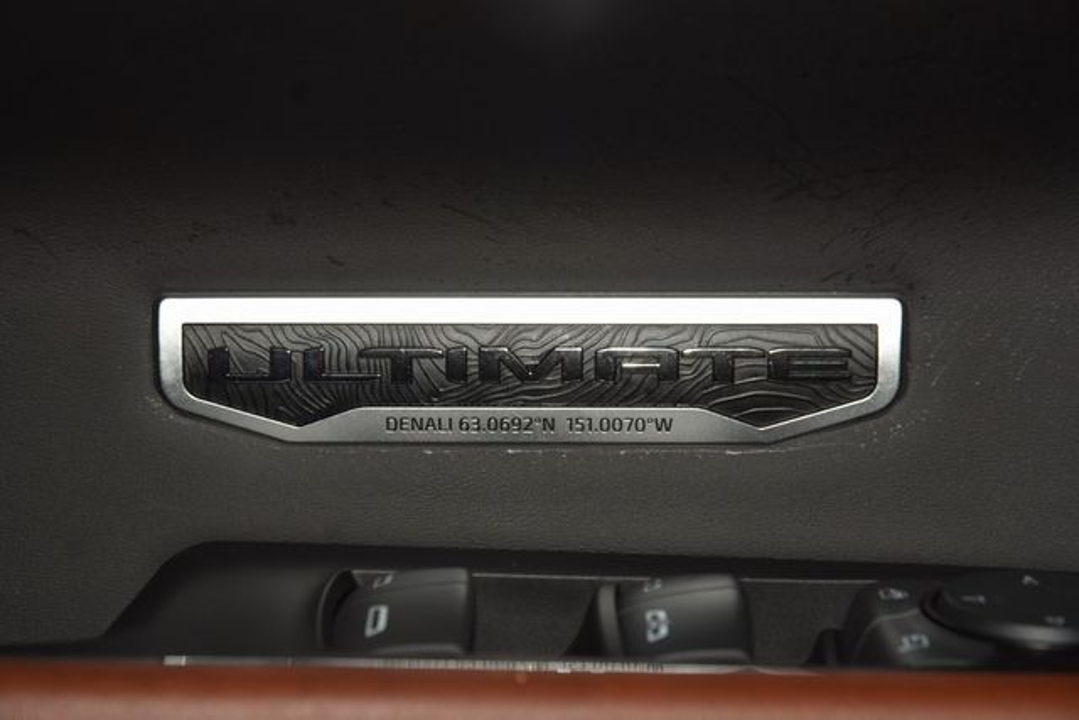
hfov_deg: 19.5
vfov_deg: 13.0
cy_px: 360
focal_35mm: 105
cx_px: 540
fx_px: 3148
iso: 100
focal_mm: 70
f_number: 8
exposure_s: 1/125
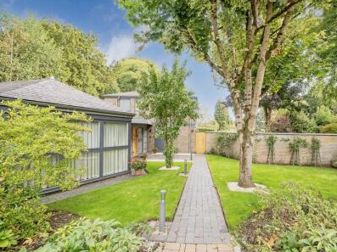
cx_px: 201
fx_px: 146
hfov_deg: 97.0
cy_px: 132
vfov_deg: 81.6
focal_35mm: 15
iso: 500
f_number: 7.1
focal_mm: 13
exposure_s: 1/100
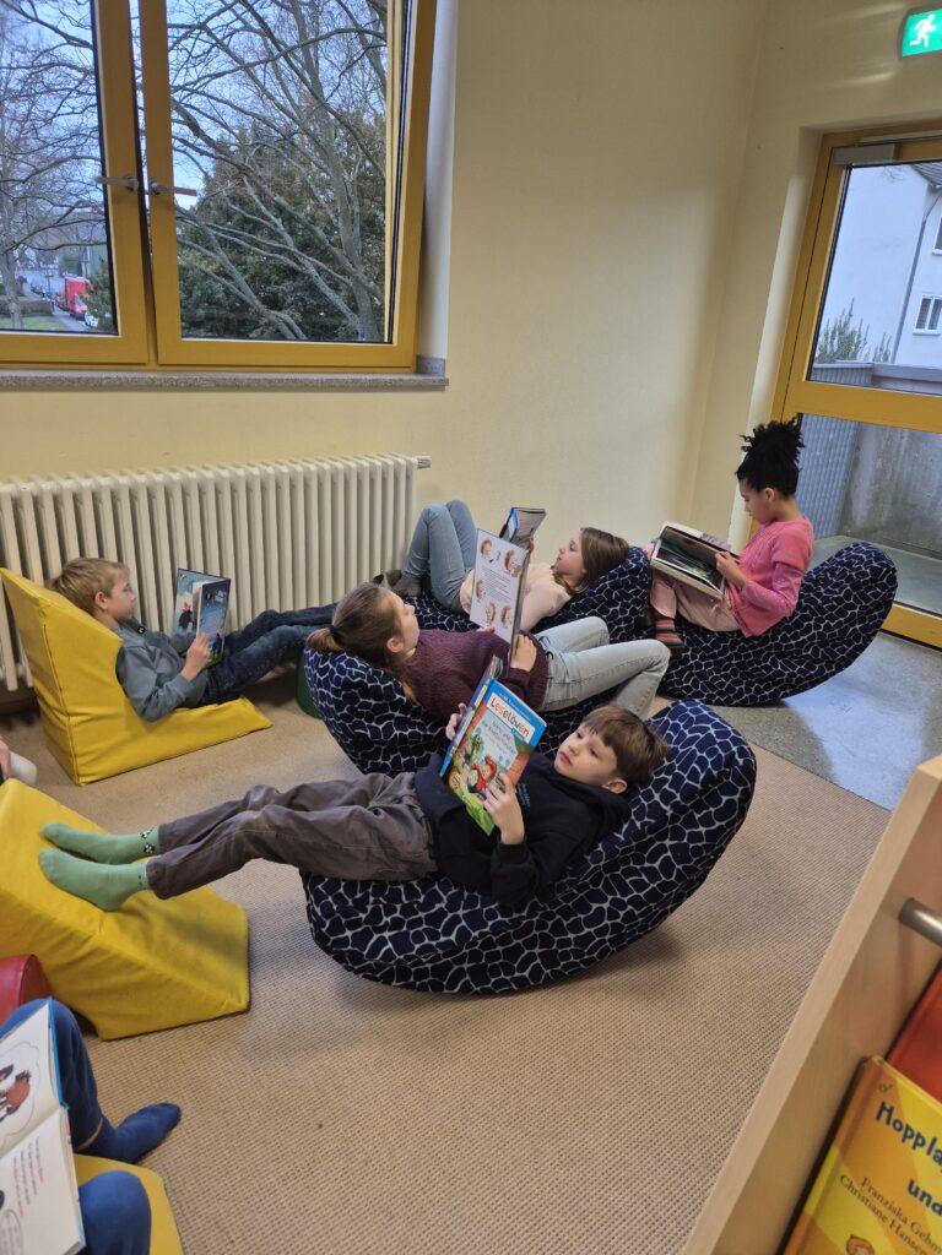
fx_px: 835
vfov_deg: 73.9
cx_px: 471
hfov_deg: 58.9
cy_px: 628
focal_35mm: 23
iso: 125
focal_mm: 5.4
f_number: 1.8
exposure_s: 1/100
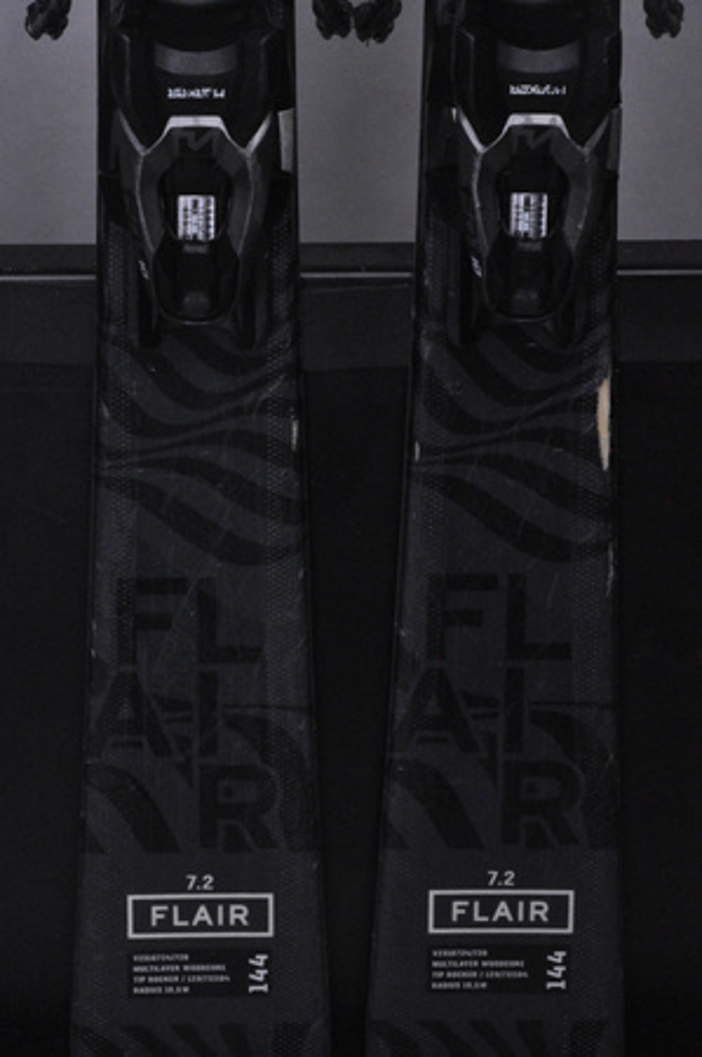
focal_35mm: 158
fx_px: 4617
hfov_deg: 8.7
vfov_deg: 13.1
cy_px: 528
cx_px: 351
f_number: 11
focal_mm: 105
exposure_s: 1/125
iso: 3200
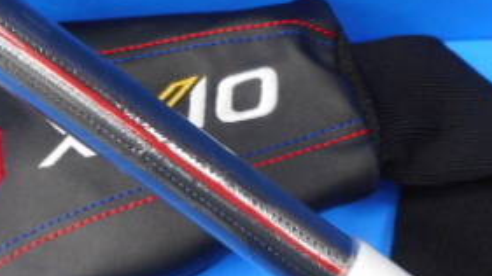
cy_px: 129
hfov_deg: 33.6
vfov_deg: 19.4
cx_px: 170
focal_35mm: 62
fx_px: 809
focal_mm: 4.5
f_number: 3.7
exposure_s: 1/30
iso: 360
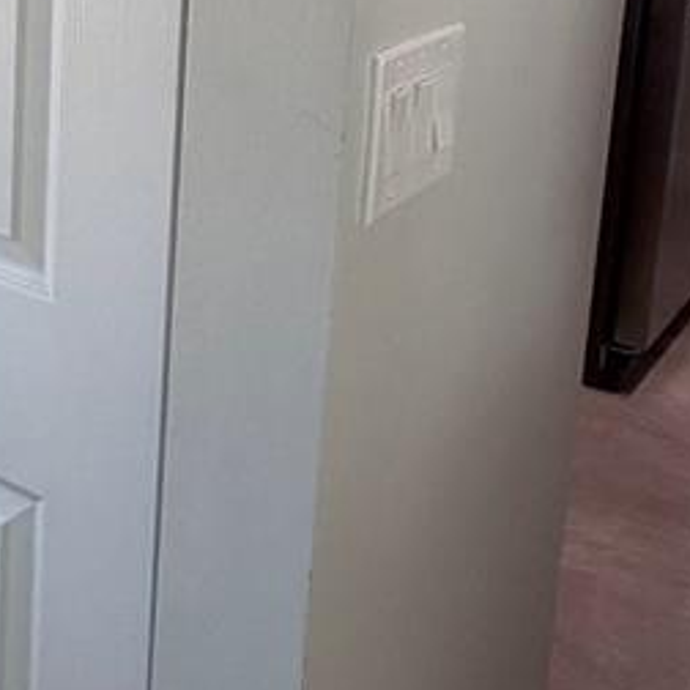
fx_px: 1331
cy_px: -22
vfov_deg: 27.2
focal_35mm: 59
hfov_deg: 25.1
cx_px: -208
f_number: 2.2
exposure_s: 1/121
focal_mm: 2.22
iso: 160
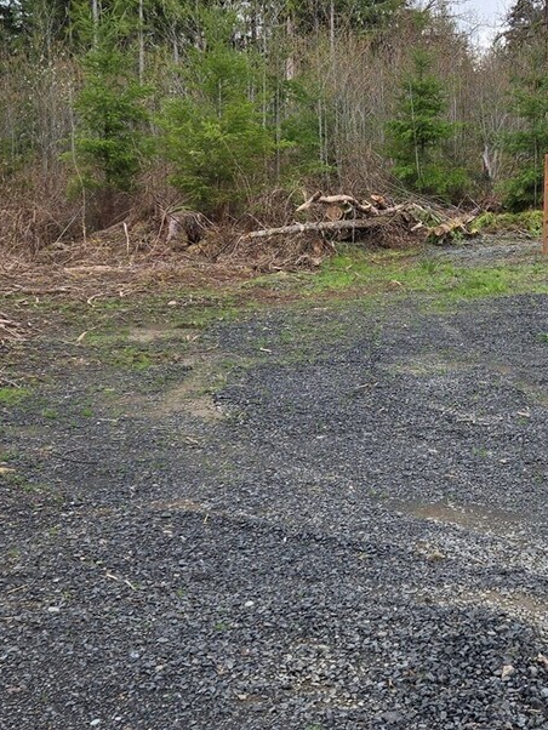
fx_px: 1160
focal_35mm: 55
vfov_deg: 34.8
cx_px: 392
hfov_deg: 26.3
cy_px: 285
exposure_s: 1/474
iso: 25
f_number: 1.8
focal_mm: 5.4
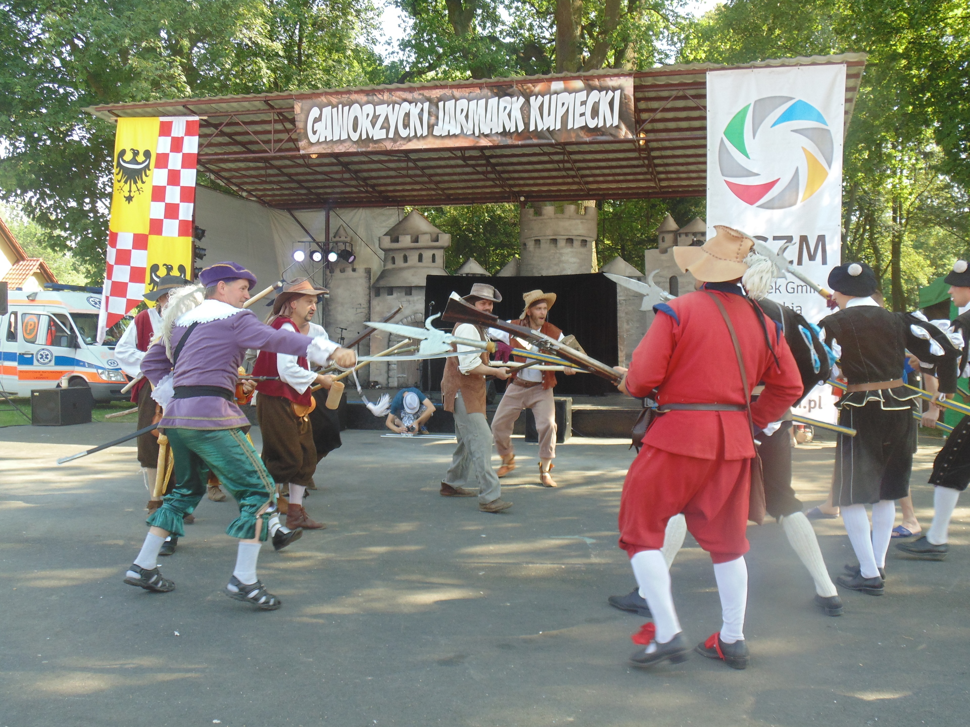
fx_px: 953
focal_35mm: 34
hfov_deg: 54.0
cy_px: 364
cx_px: 485
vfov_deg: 41.8
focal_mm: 6.2
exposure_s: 1/100
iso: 80
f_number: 3.4
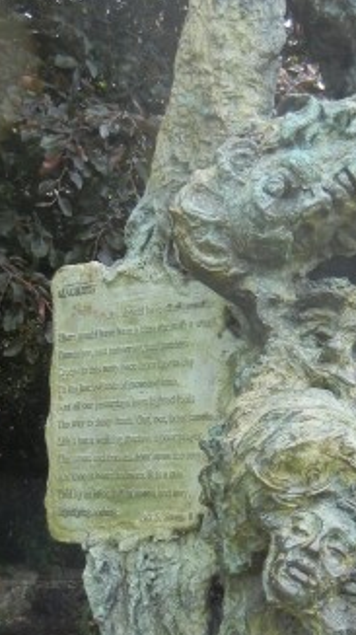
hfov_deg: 15.5
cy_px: 395
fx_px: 1294
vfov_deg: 27.4
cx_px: 294
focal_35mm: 77
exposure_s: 1/260
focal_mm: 5.4
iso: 160
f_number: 3.5
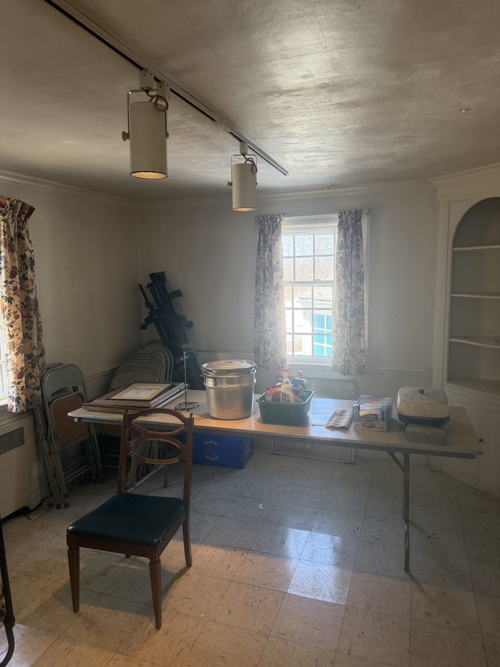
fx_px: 462
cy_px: 334
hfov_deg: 56.8
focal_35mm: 24
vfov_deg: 71.6
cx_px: 250
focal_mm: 6.76
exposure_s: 1/145
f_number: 1.78
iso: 200
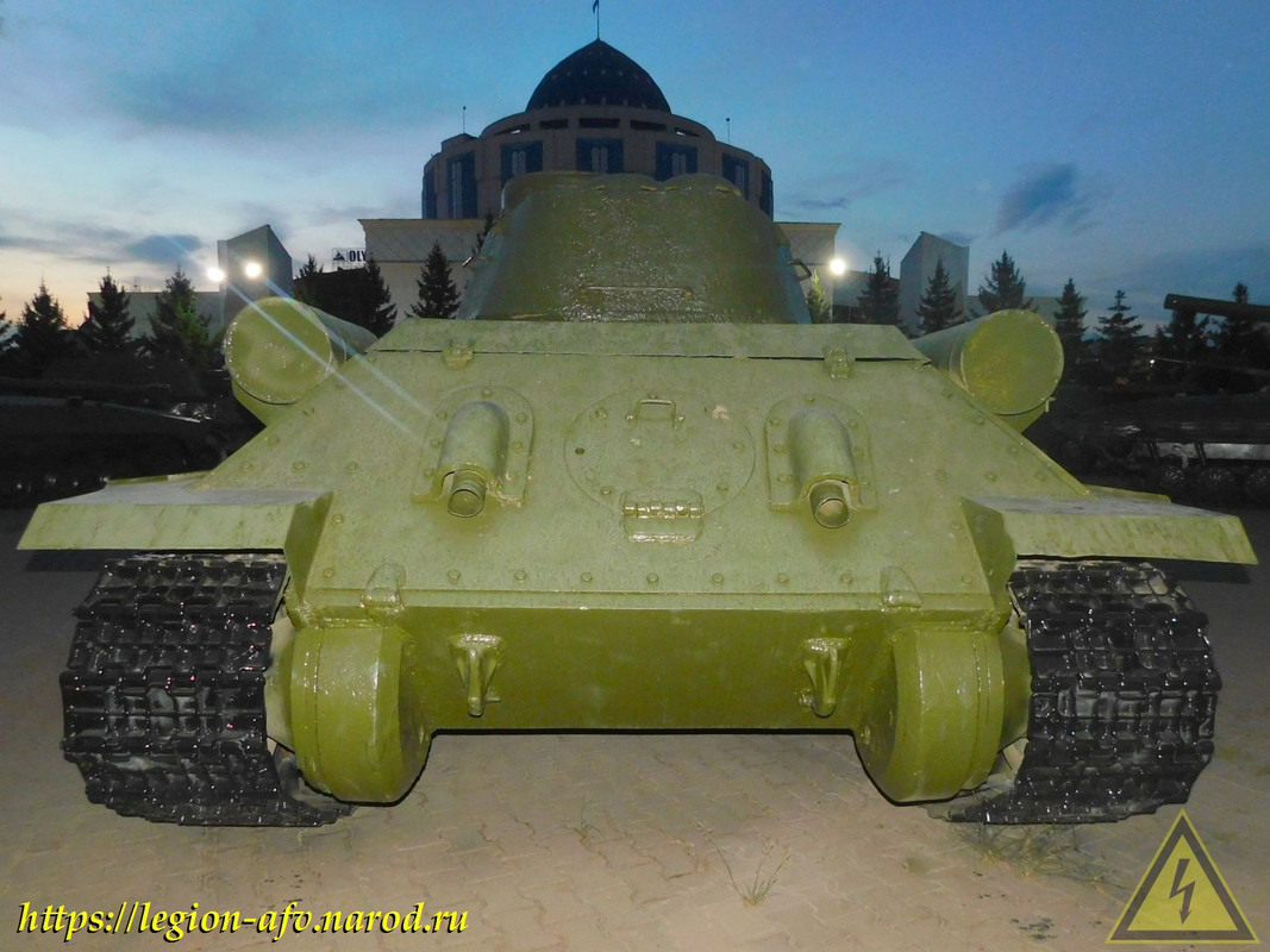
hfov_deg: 73.9
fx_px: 844
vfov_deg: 58.9
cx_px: 635
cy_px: 476
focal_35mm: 23
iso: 280
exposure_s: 1/30
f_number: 3
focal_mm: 4
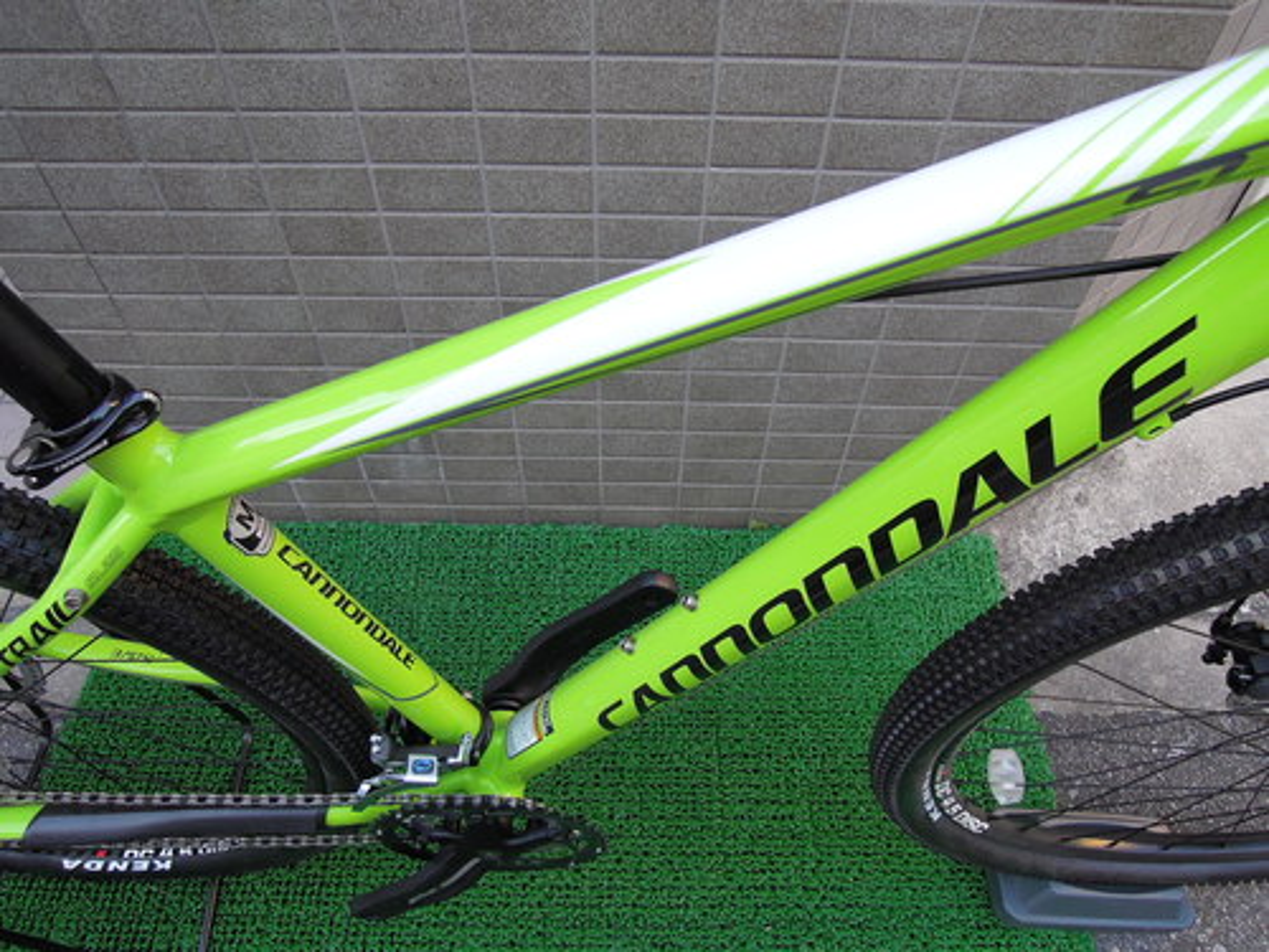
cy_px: 476
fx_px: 880
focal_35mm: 24
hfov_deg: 71.6
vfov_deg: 56.8
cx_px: 634
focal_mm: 4.3
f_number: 2.8
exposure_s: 1/80
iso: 160
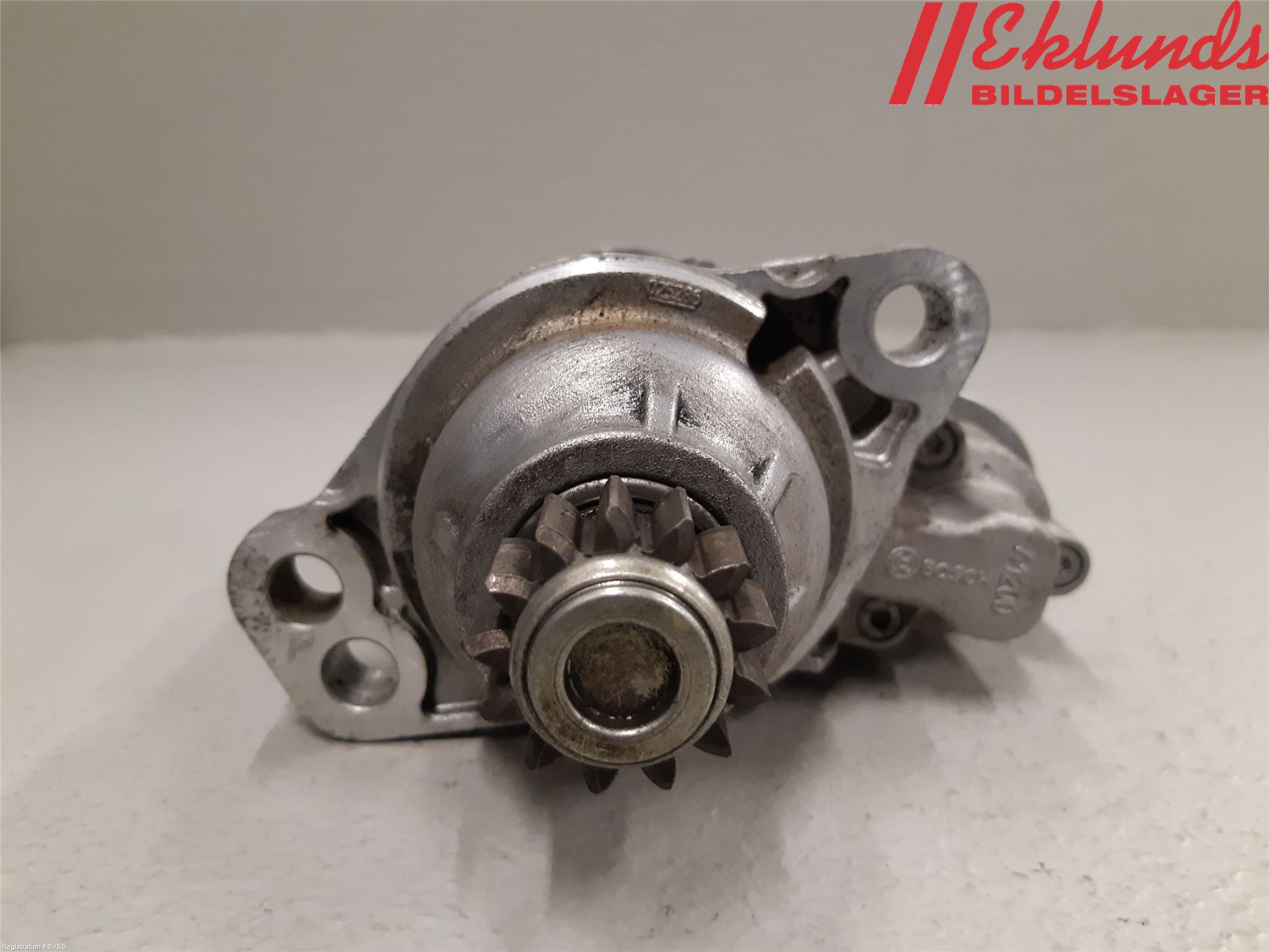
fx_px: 953
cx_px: 634
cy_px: 476
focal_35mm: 26
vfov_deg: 53.1
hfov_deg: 67.3
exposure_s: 1/50
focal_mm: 3.93
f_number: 1.7
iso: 200
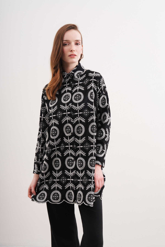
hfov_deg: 22.6
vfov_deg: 33.4
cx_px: 82
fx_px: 412
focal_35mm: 60
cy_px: 124
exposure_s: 1/160
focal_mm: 60
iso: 400
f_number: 11
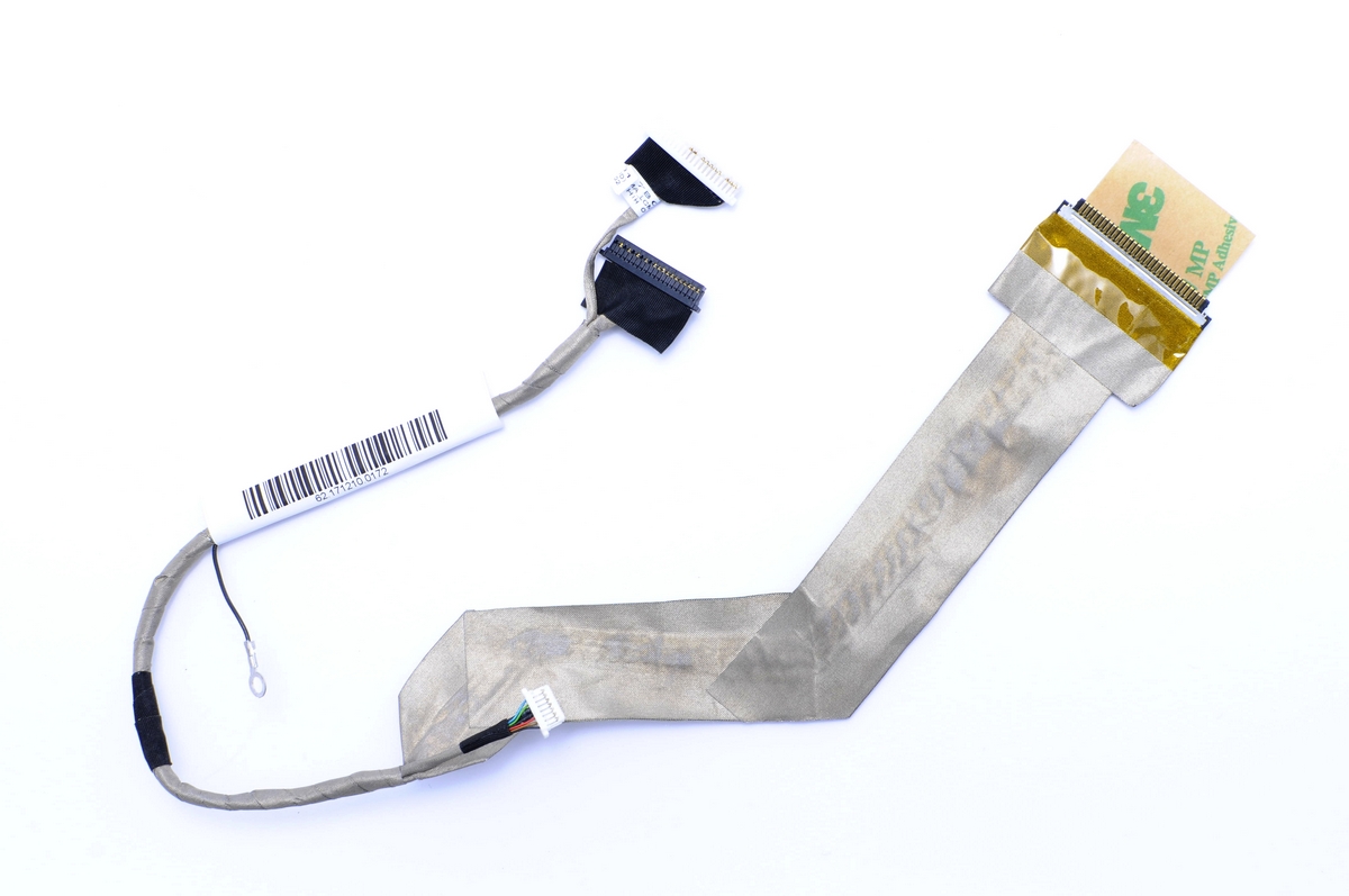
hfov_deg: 37.9
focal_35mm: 52
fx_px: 1965
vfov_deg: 25.7
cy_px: 448
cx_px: 674
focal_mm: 35
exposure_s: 1/15
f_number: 10
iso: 220
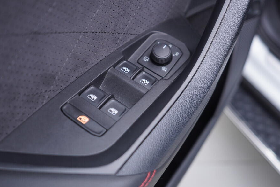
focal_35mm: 42
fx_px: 327
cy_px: 94
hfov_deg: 46.4
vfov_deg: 31.9
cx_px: 135
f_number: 2.8
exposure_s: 1/40
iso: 160
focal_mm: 24
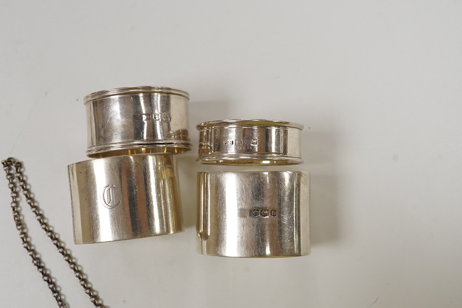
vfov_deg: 29.9
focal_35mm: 45
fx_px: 577
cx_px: 231
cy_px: 154
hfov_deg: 43.6
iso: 2500
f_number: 16
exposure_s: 1/160
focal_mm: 30
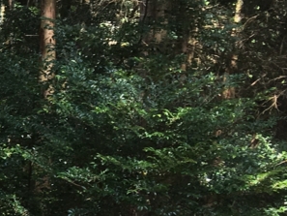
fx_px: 1037
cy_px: 238
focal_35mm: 125
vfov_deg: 11.7
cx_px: -294
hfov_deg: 13.4
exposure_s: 1/120
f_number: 2.2
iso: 25
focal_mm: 4.15
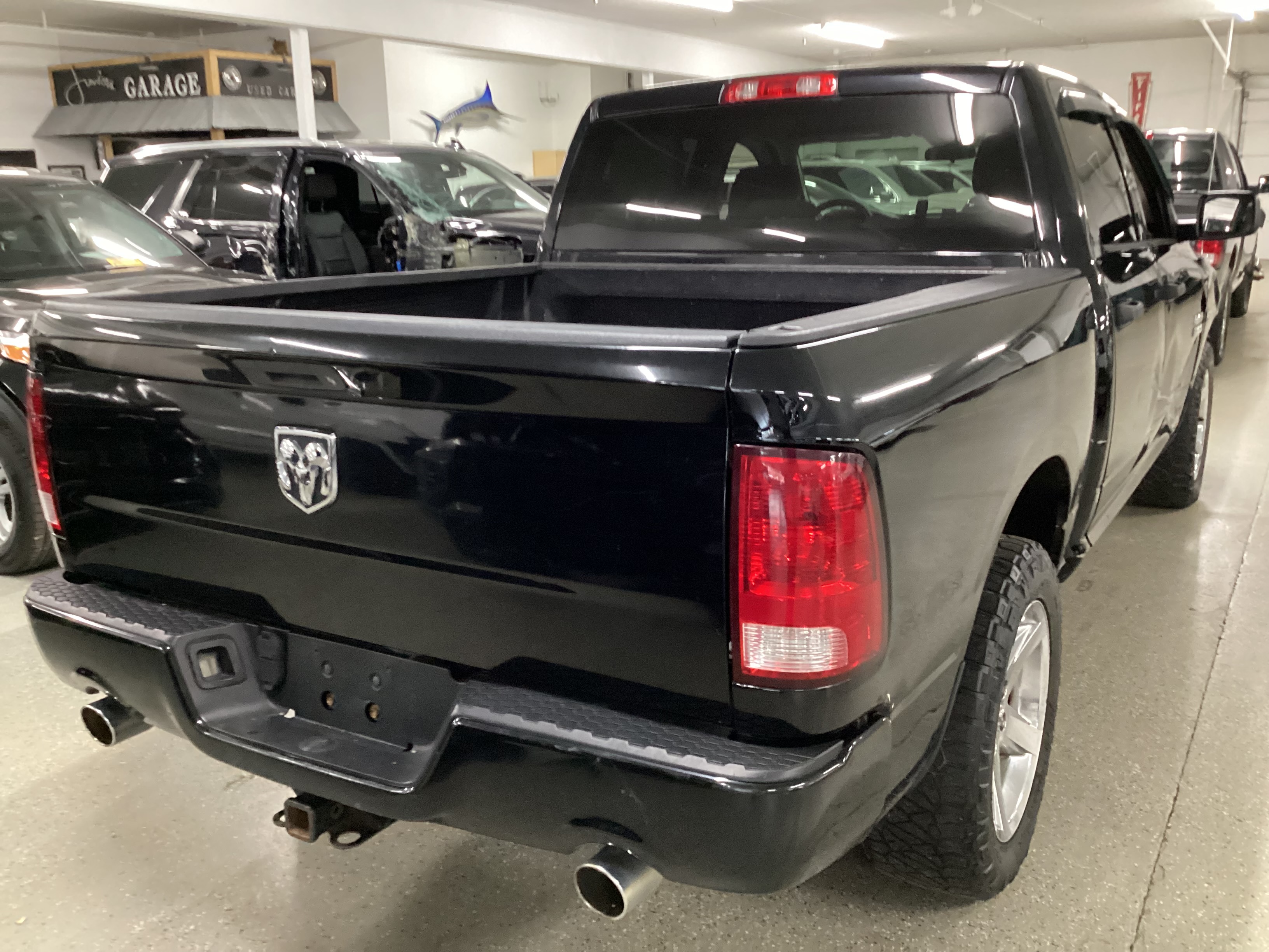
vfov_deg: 45.4
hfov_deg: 58.4
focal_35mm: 31
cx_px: 634
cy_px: 476
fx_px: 1136
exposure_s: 1/40
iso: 400
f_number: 2.4
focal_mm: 3.3
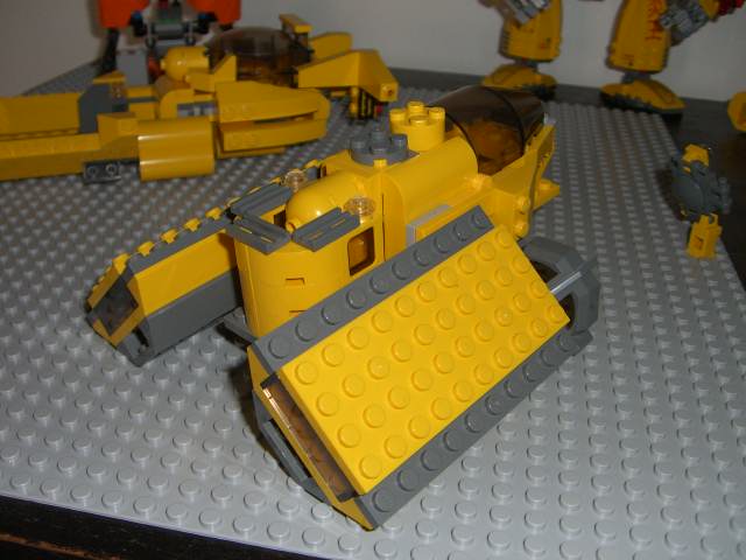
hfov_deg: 49.0
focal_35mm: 38
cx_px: 373
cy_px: 280
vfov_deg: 37.7
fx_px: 819
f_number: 2.7
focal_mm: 6.2
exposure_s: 1/60
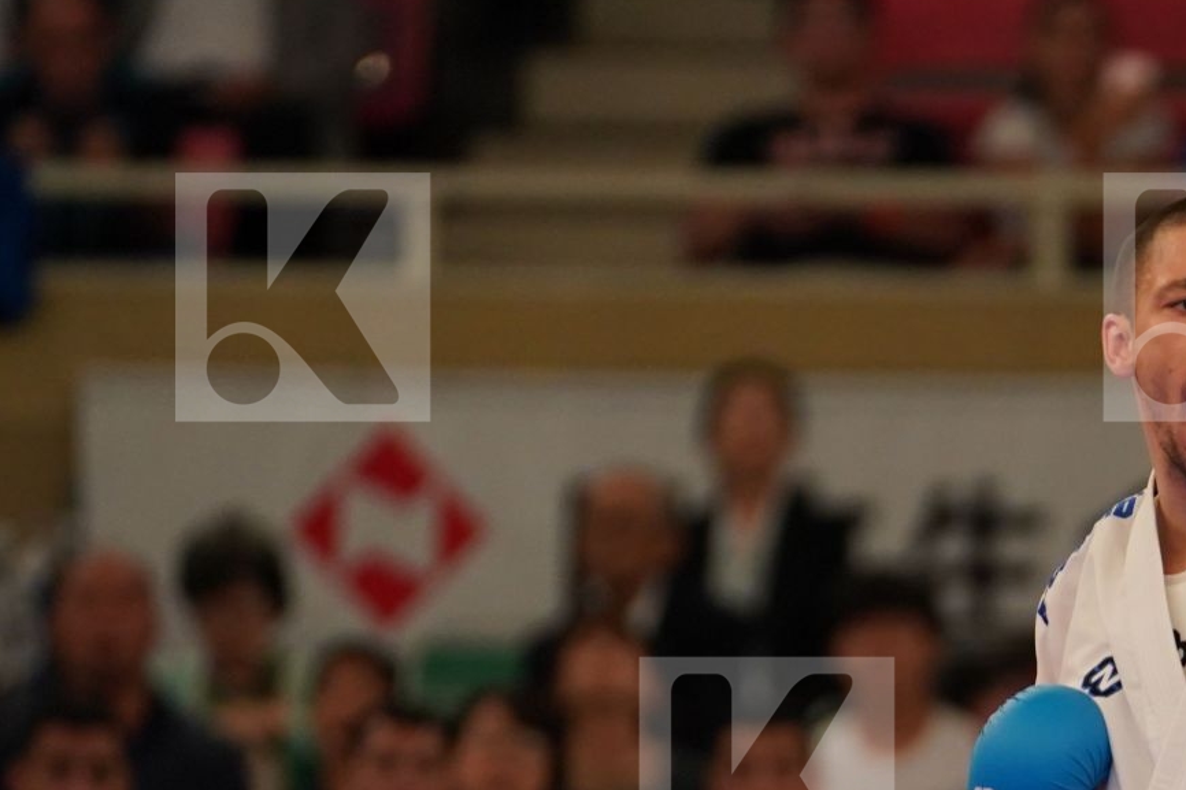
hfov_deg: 3.4
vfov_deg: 2.3
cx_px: 1231
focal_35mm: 607
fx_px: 19992
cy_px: 782
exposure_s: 1/1000
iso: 1250
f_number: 2.8
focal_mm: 195
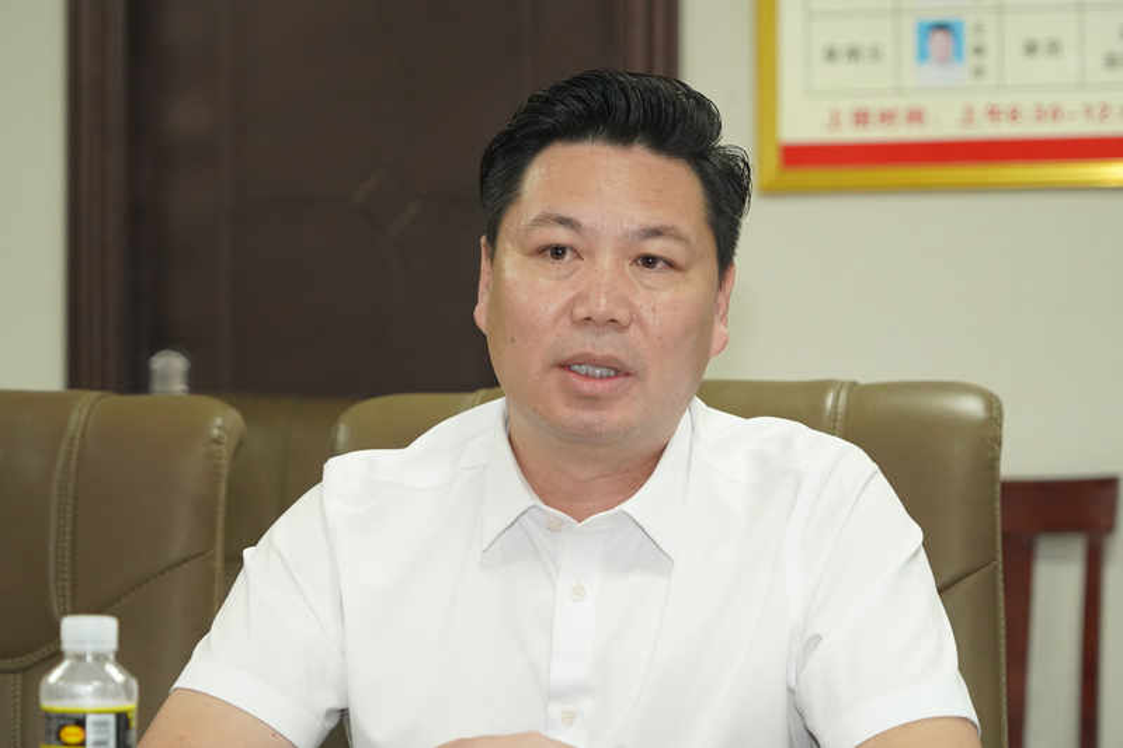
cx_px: 562
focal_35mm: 115
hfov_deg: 17.8
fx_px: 3586
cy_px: 374
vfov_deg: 11.9
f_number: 6.3
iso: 6400
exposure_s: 1/160
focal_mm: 115
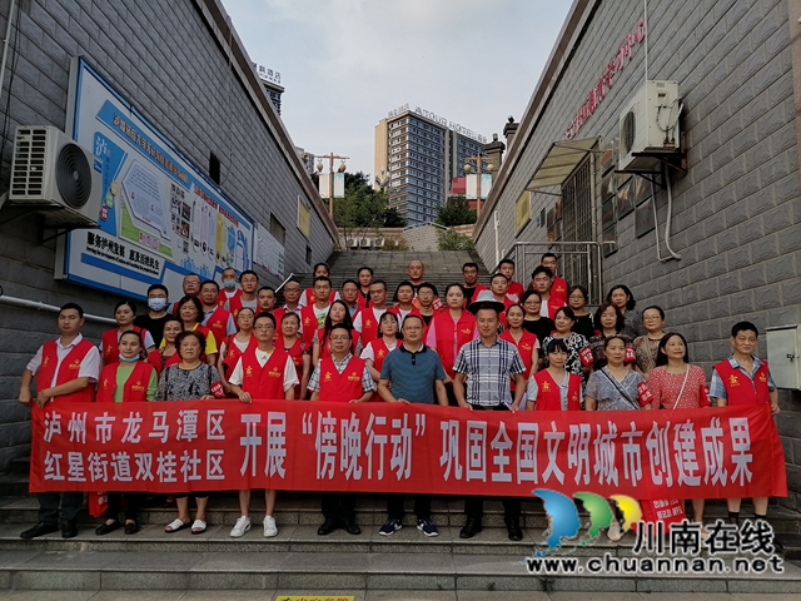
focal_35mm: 27
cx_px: 400
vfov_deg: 51.4
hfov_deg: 65.3
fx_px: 625
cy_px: 300
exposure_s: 1/337
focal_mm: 5.3
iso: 50
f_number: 1.8
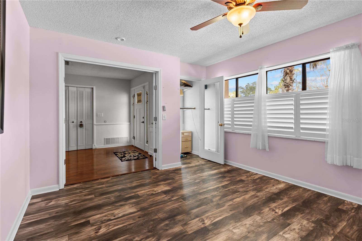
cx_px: 181
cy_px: 120
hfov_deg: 95.0
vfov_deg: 72.0
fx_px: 166
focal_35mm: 16
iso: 100
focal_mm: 11
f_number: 8
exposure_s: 1/2
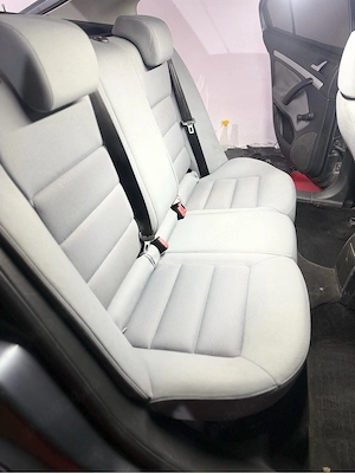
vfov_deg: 71.6
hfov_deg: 56.8
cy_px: 236
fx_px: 328
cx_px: 178
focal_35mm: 24
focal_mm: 6.76
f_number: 1.78
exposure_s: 1/50
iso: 250
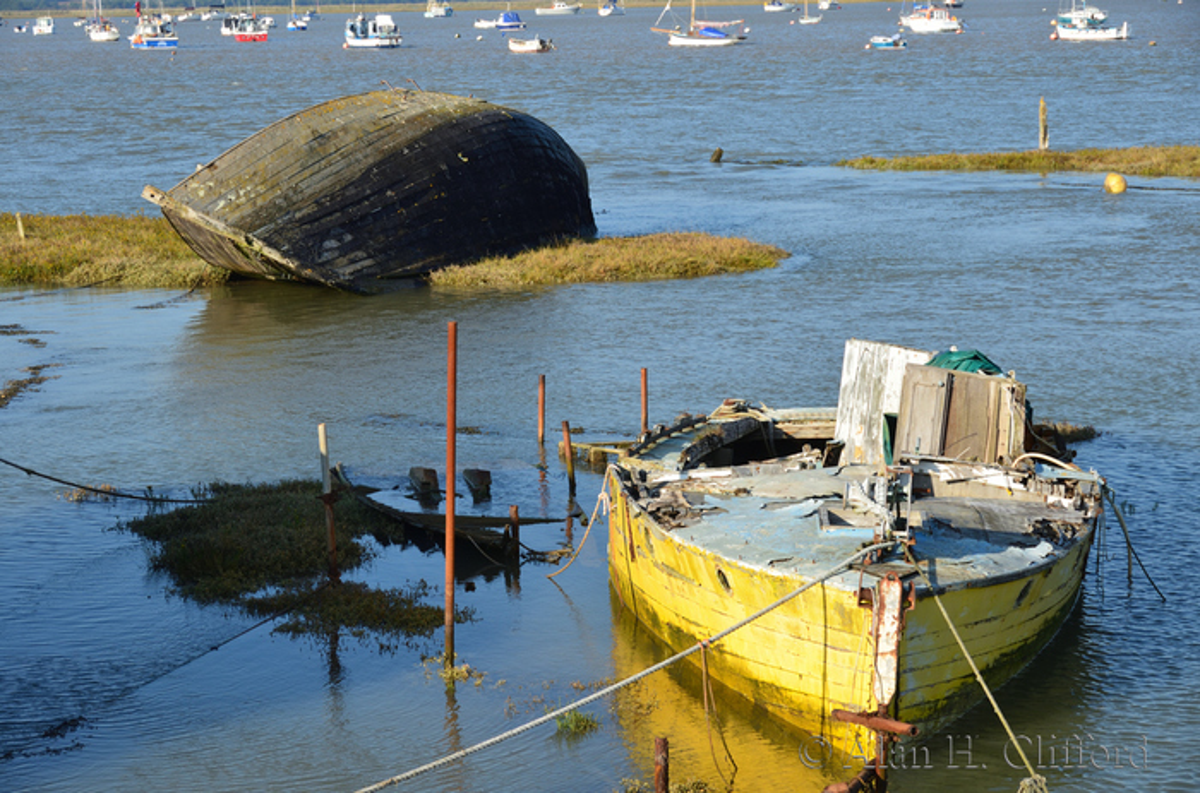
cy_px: 396
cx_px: 600
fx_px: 2793
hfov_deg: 24.2
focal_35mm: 84
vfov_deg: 16.2
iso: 100
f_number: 6.3
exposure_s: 1/250
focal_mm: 56
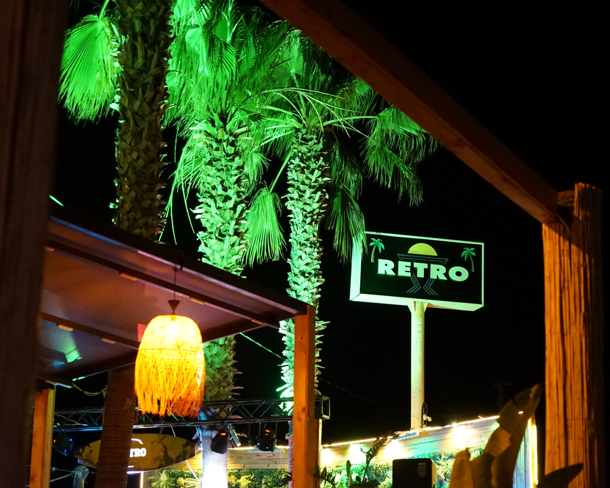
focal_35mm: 67
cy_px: 246
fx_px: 1210
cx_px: 288
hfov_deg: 28.3
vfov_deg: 22.8
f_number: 4
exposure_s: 1/125
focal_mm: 59
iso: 12800
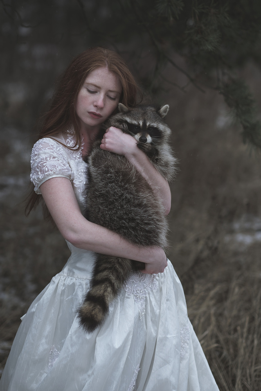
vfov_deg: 24.2
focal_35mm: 84
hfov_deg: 16.3
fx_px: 913
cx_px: 130
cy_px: 196
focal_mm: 56
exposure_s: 1/250
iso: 200
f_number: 1.8
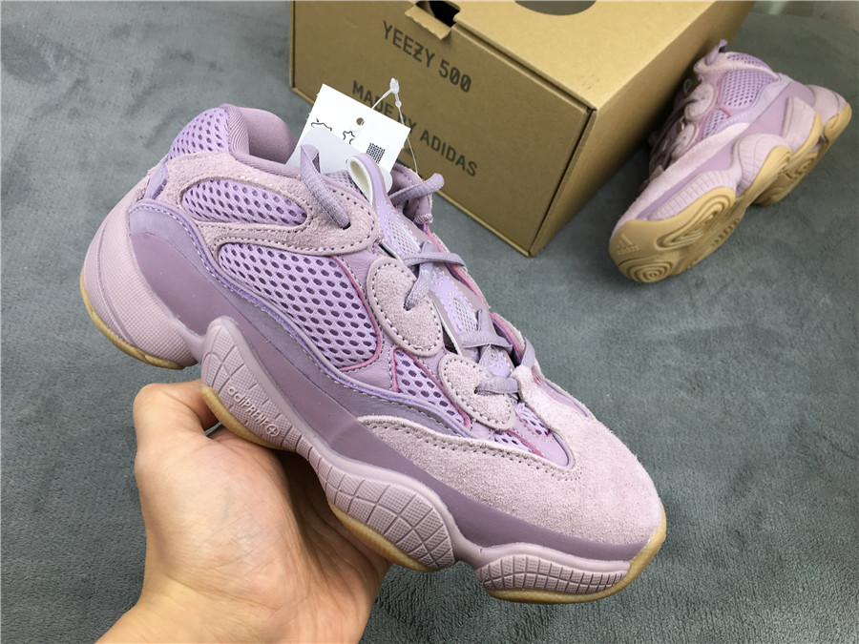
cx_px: 430
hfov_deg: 61.7
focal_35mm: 29
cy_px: 322
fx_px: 720
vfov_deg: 48.2
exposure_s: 1/50
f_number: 2.2
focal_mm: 4.15
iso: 25
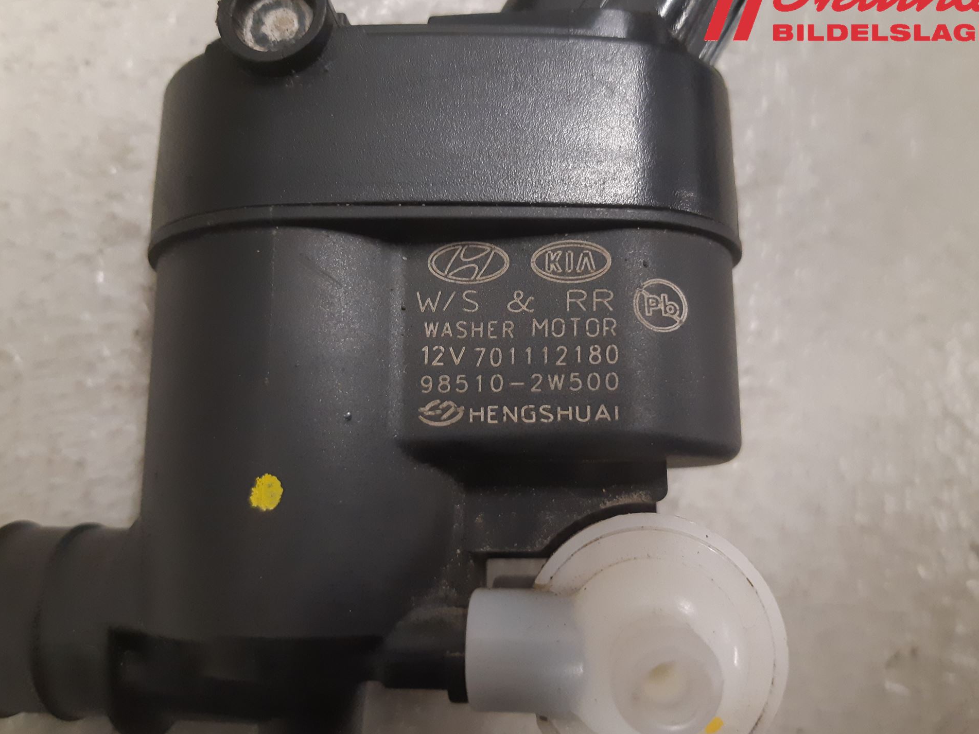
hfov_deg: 63.4
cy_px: 349
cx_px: 493
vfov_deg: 49.7
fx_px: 792
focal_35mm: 28
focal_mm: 3.93
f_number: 1.7
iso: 250
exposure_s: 1/50
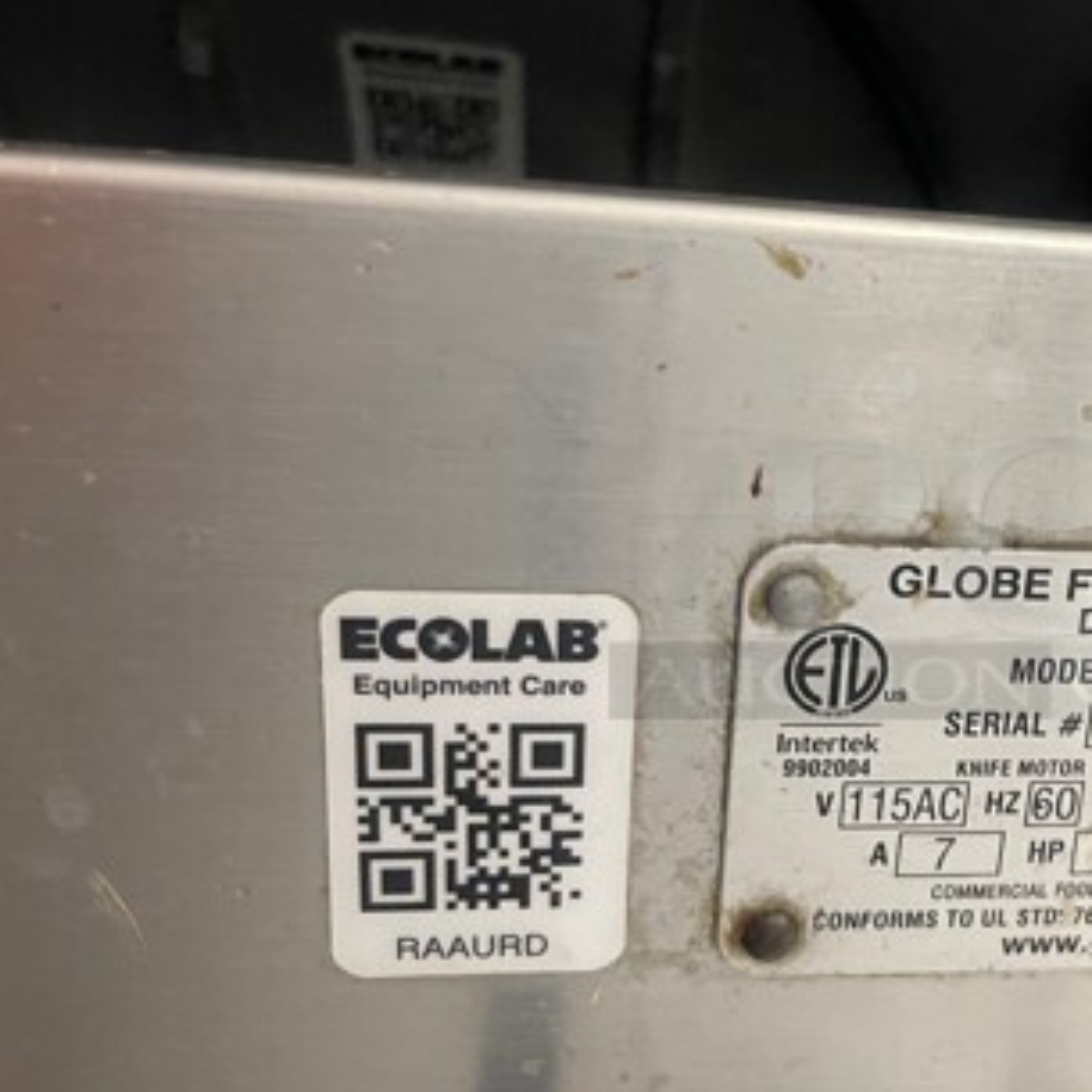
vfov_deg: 36.8
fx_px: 1642
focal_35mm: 46
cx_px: 1010
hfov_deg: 34.5
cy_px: 530
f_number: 1.6
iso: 500
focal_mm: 5.1
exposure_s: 1/40
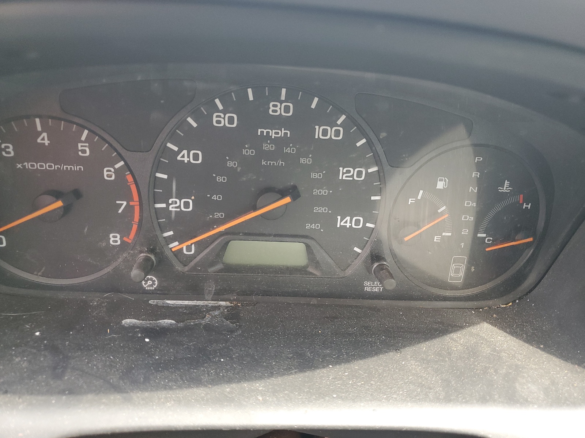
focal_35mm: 26
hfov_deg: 67.3
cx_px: 292
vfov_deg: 53.1
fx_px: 439
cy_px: 219
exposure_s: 1/120
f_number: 1.5
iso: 97
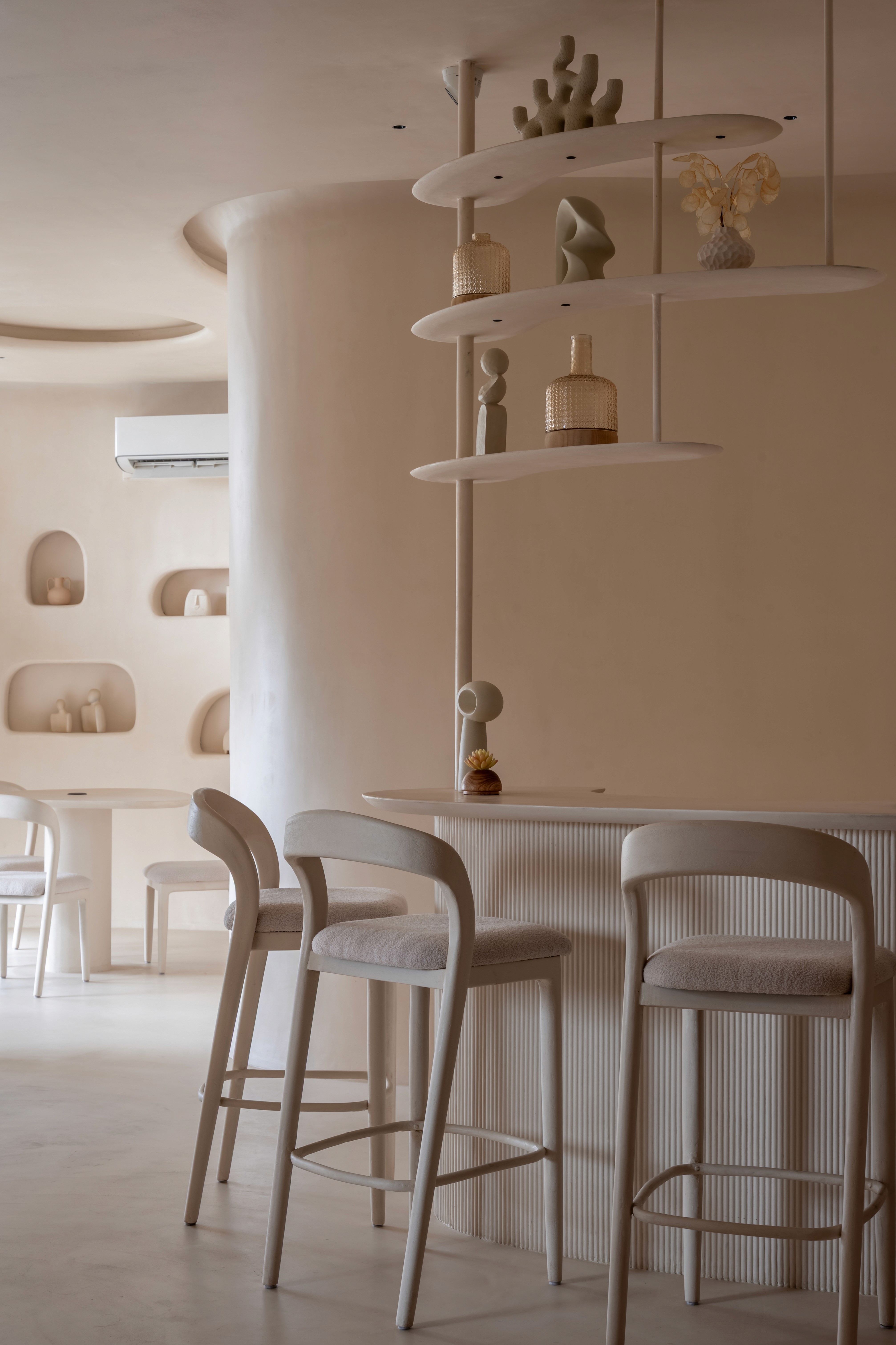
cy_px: 672
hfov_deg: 25.1
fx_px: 2016
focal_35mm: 54
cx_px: 448
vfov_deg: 36.9
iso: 100
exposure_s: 1/40
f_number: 10
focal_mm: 54
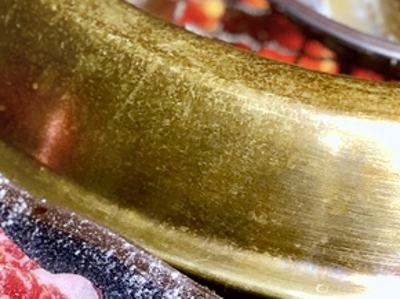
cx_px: -108
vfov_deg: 8.8
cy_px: 290
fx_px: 1928
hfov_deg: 11.6
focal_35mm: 167
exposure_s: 1/60
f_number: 2.8
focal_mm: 6.6
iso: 250
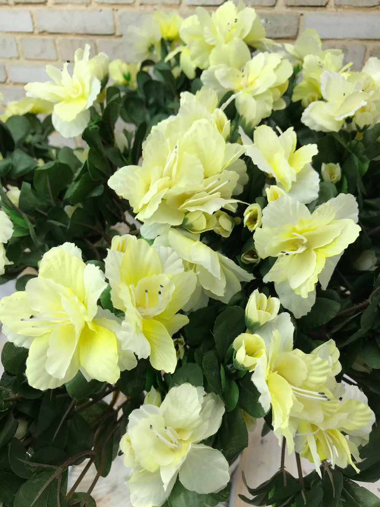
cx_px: 190
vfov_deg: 63.4
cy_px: 254
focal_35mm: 28
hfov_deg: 49.7
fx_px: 410
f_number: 1.8
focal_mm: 3.99
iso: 25
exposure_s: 1/100
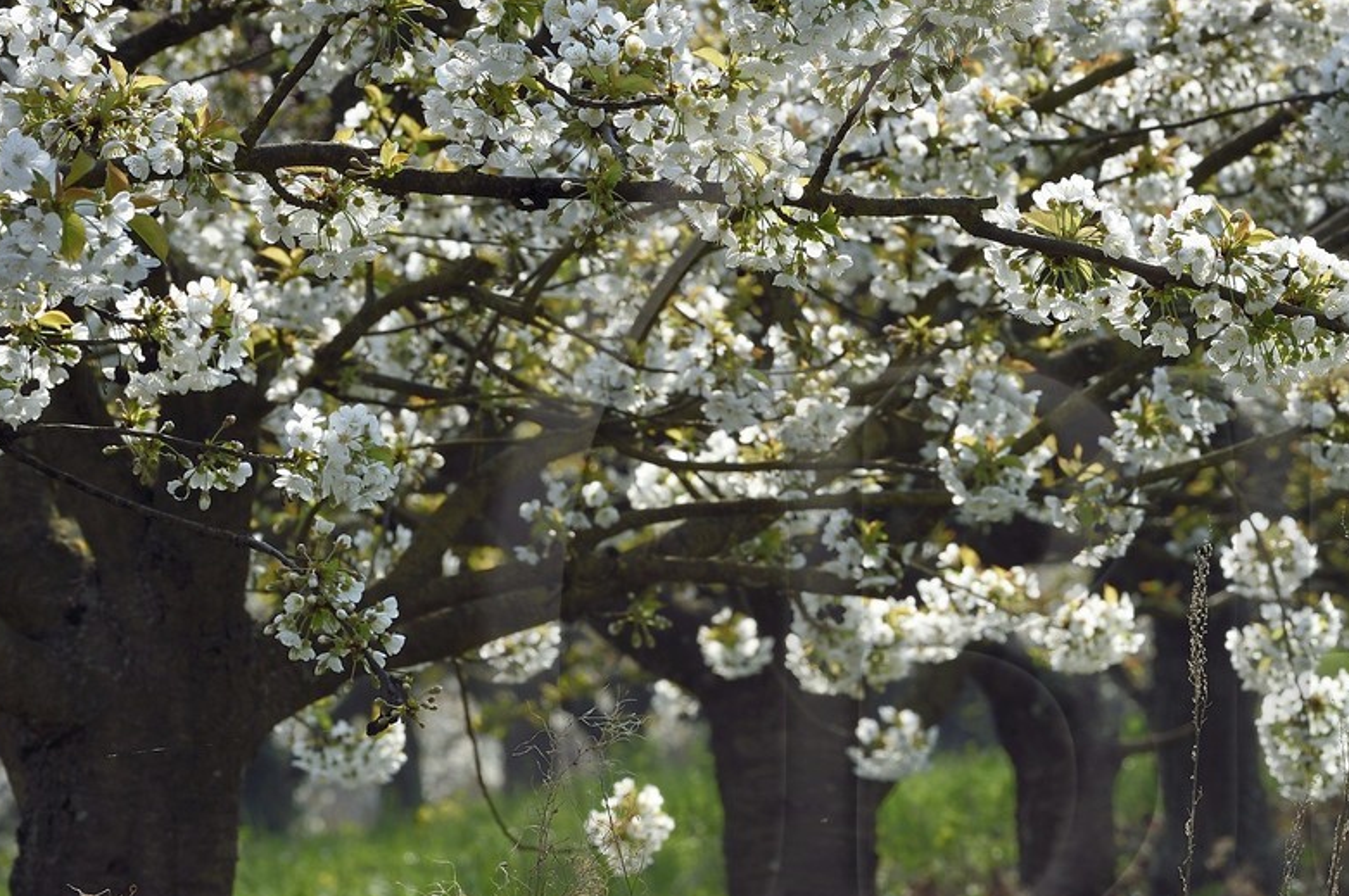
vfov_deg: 4.6
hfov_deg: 6.9
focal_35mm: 297
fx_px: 11117
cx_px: 1194
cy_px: 653
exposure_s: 1/200
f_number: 11
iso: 200
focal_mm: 145
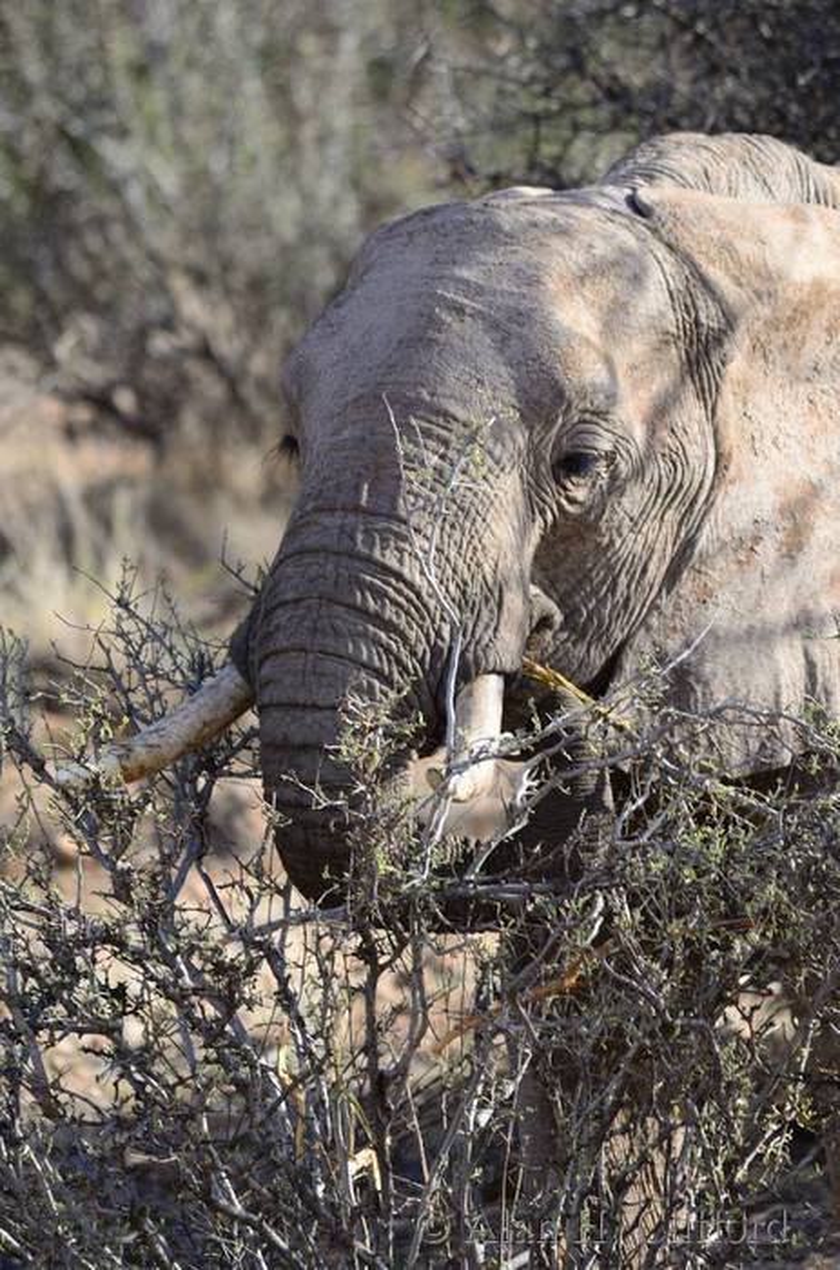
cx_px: 420
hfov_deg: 2.8
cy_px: 635
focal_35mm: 495
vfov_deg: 4.2
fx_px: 17419
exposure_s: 1/500
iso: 280
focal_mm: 330
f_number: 5.3
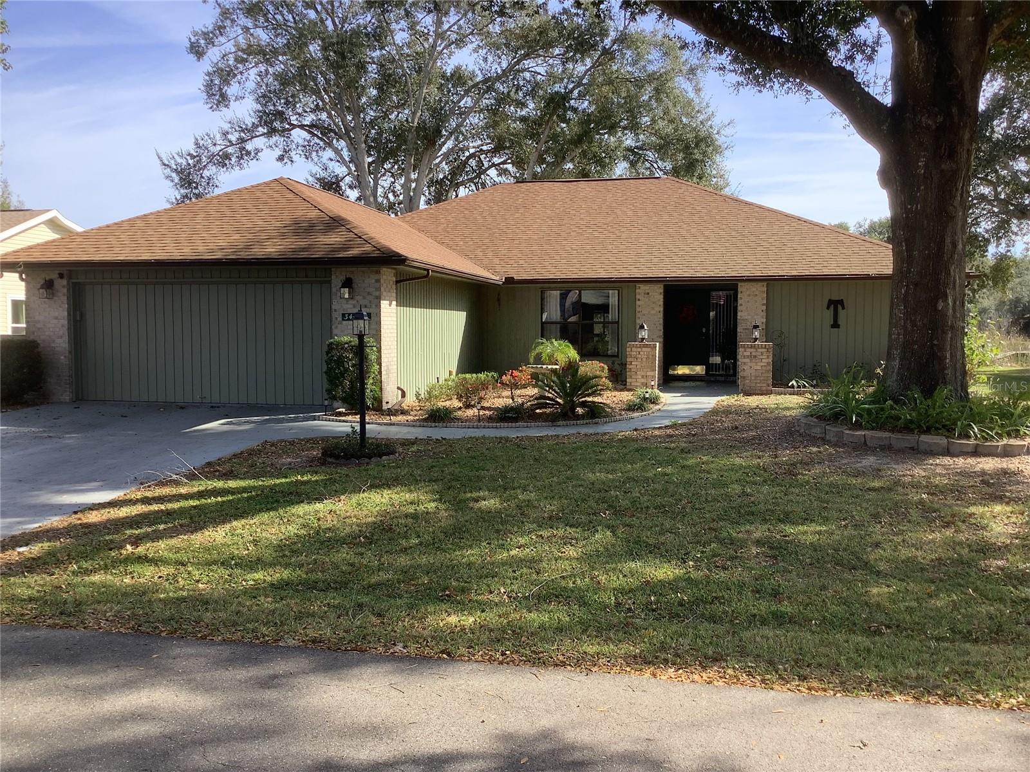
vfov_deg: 45.4
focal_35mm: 31
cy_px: 386
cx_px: 515
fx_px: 922
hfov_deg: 58.4
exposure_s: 1/296
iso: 25
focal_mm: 3.3
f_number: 2.4
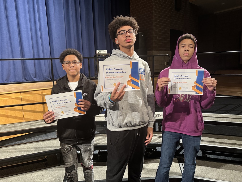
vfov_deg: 56.8
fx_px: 168
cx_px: 121
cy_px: 91
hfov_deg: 71.6
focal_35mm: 24
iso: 250
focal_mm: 6.86
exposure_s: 1/60
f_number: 1.78
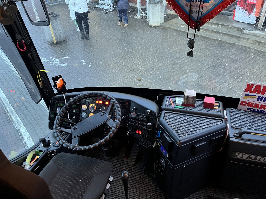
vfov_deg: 53.1
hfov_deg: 67.3
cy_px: 100
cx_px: 133
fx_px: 200
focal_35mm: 26
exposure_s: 1/33
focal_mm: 5.1
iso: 400
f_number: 1.6
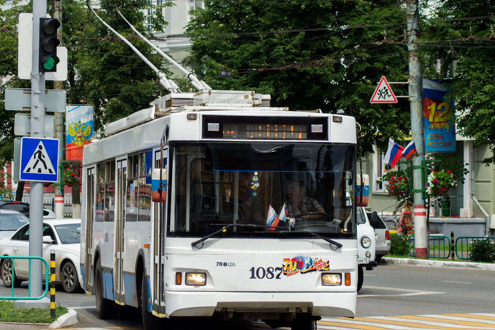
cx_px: 228
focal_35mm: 114
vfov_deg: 12.0
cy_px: 174
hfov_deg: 17.9
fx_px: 1568
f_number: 6.3
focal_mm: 70
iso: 200
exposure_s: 1/800
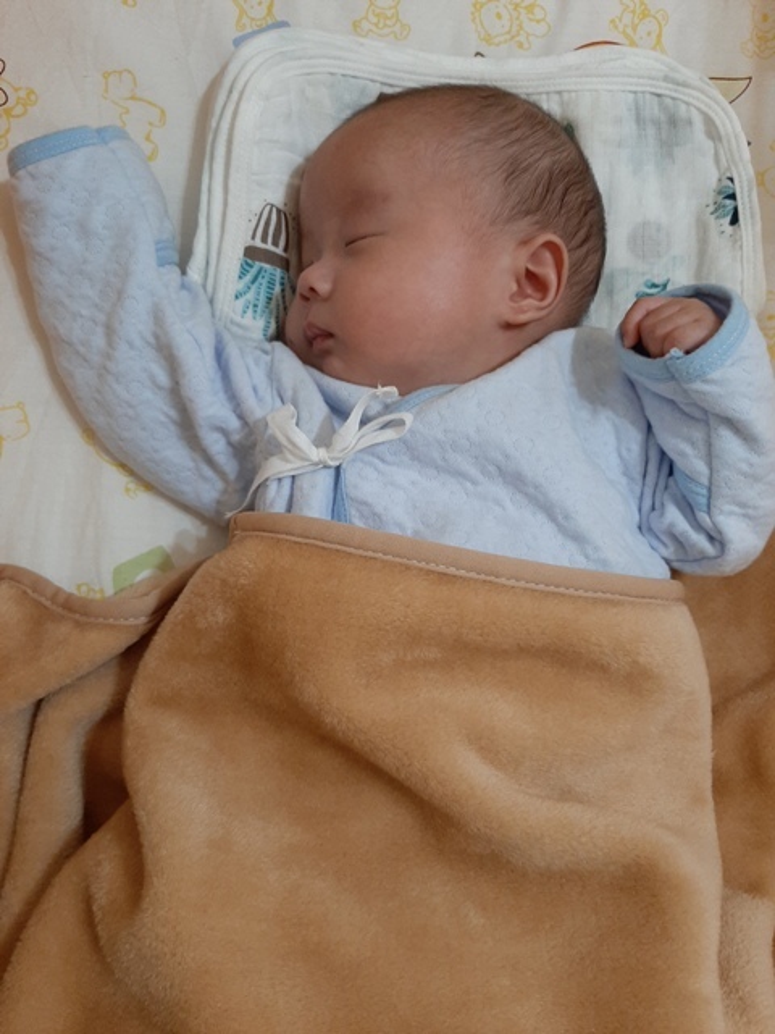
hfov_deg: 53.1
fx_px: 776
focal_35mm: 26
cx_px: 388
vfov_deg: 67.3
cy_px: 517
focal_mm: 3.93
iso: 160
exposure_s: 1/60
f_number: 1.7
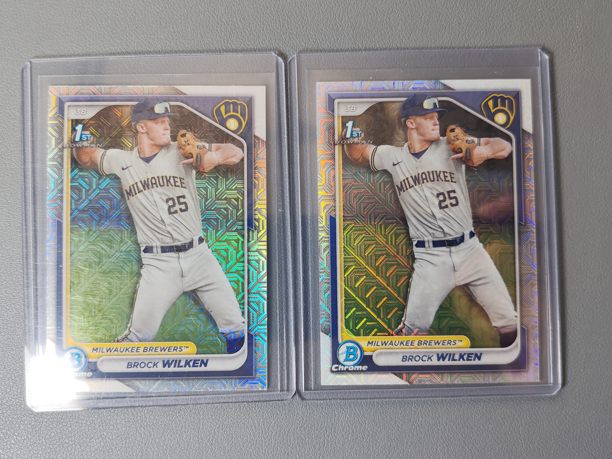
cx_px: 306
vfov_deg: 44.2
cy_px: 230
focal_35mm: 32
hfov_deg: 56.8
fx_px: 566
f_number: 1.9
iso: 200
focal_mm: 6.12
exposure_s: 1/100
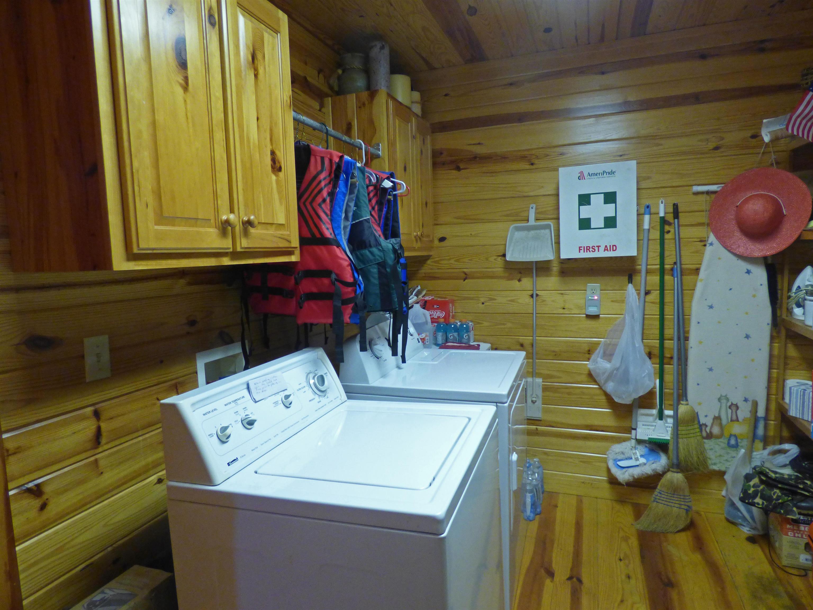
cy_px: 305
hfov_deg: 81.7
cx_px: 406
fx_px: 470
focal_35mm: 20
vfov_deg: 66.0
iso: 400
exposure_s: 1/25
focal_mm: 3.58
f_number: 2.8
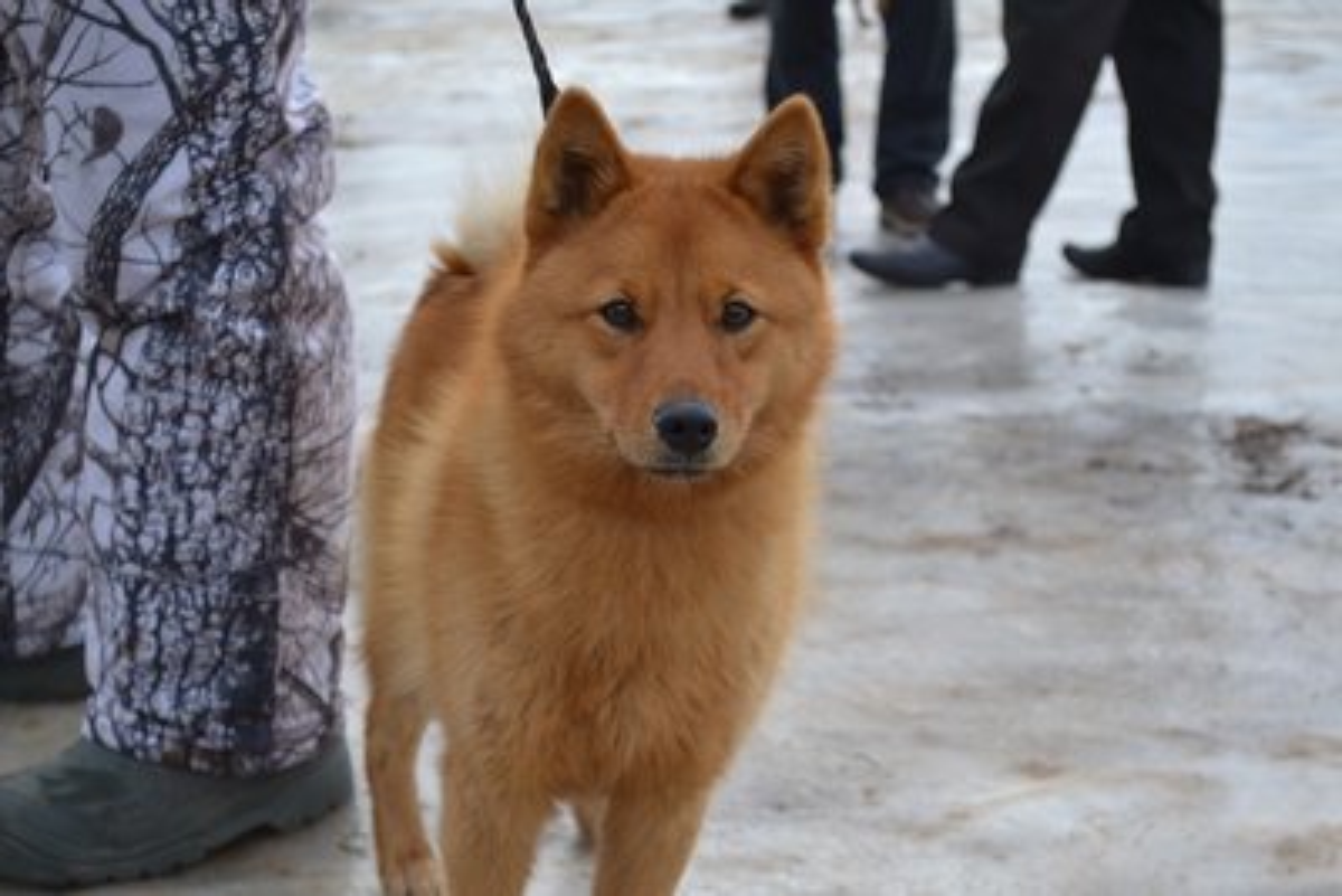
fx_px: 2573
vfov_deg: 19.7
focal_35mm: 69
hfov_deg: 29.2
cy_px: 448
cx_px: 671
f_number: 5.3
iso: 100
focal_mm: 46
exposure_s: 1/320
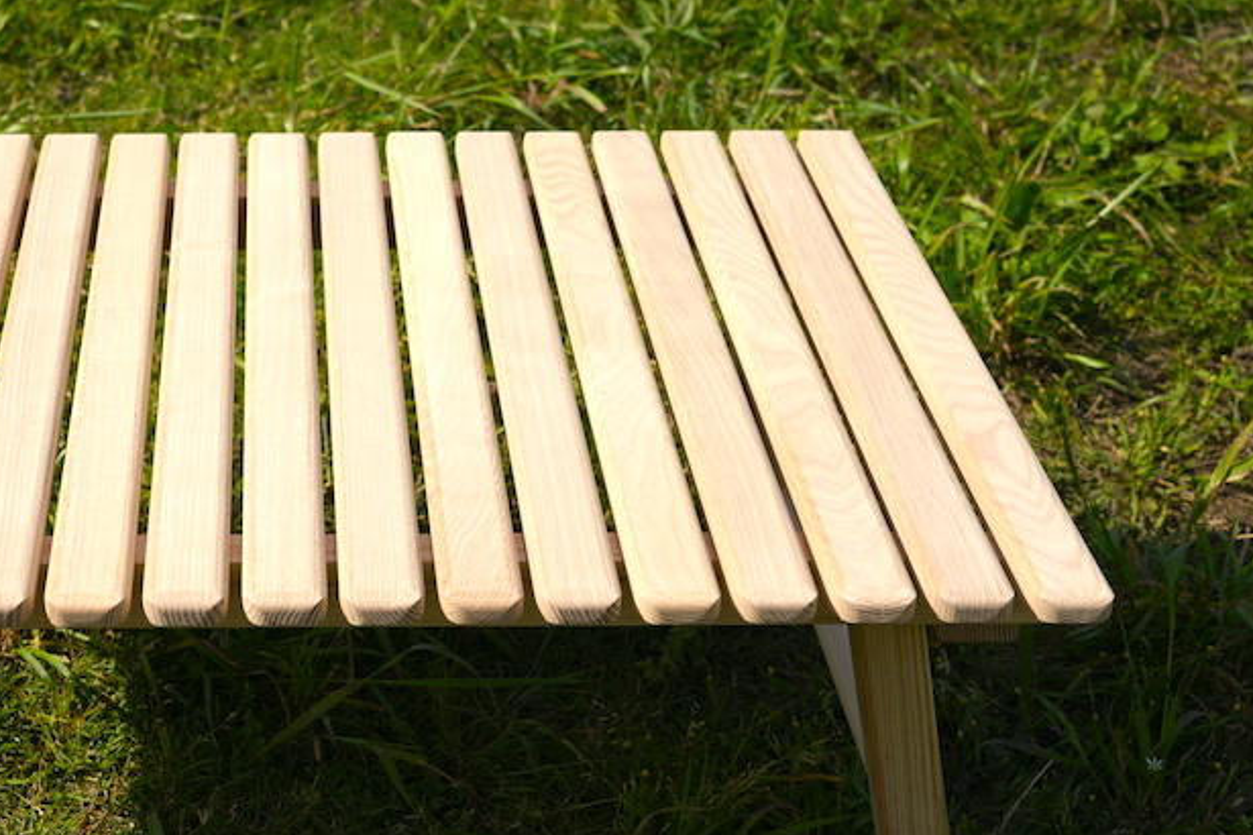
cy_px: 494
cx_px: 289
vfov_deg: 20.4
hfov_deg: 29.7
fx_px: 2313
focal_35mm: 66
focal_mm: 40.9
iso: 160
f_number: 8
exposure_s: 1/800
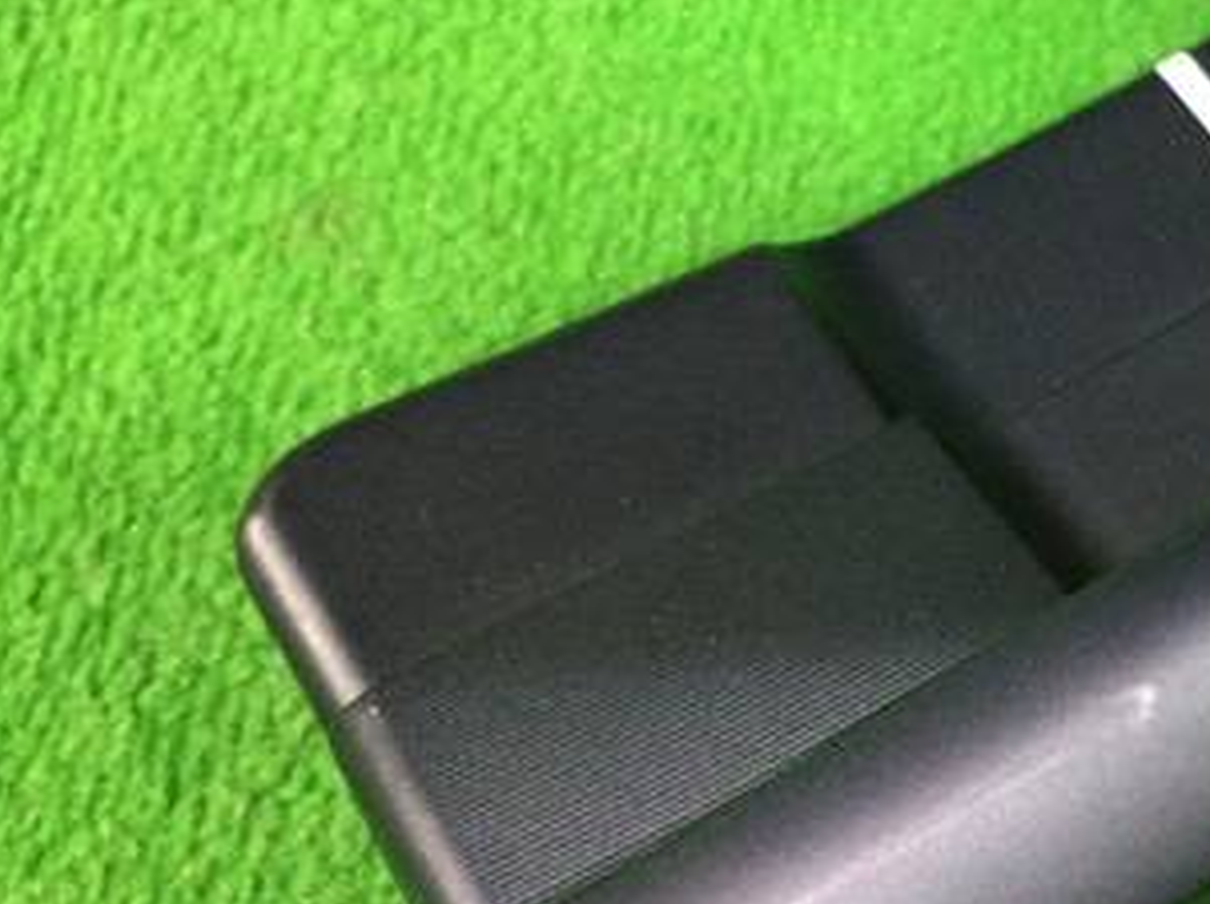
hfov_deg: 27.4
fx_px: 2304
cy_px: 434
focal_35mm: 66
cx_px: 1262
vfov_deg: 22.2
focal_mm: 3.3
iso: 200
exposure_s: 1/17
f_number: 2.4
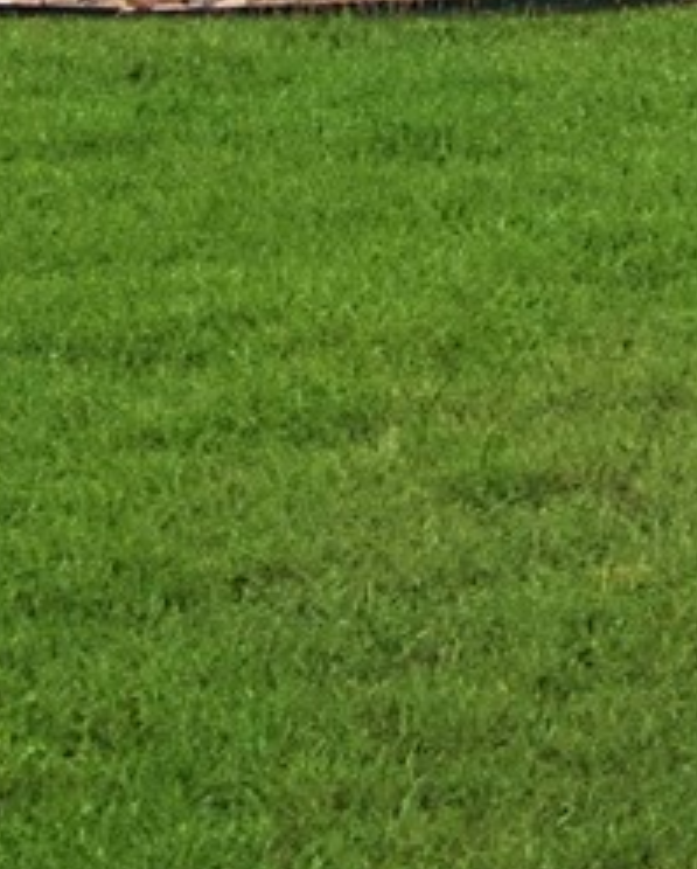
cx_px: 1515
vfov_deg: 13.9
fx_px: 3166
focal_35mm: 123
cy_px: -696
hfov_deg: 11.1
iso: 100
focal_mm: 10
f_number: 8
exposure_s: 1/400
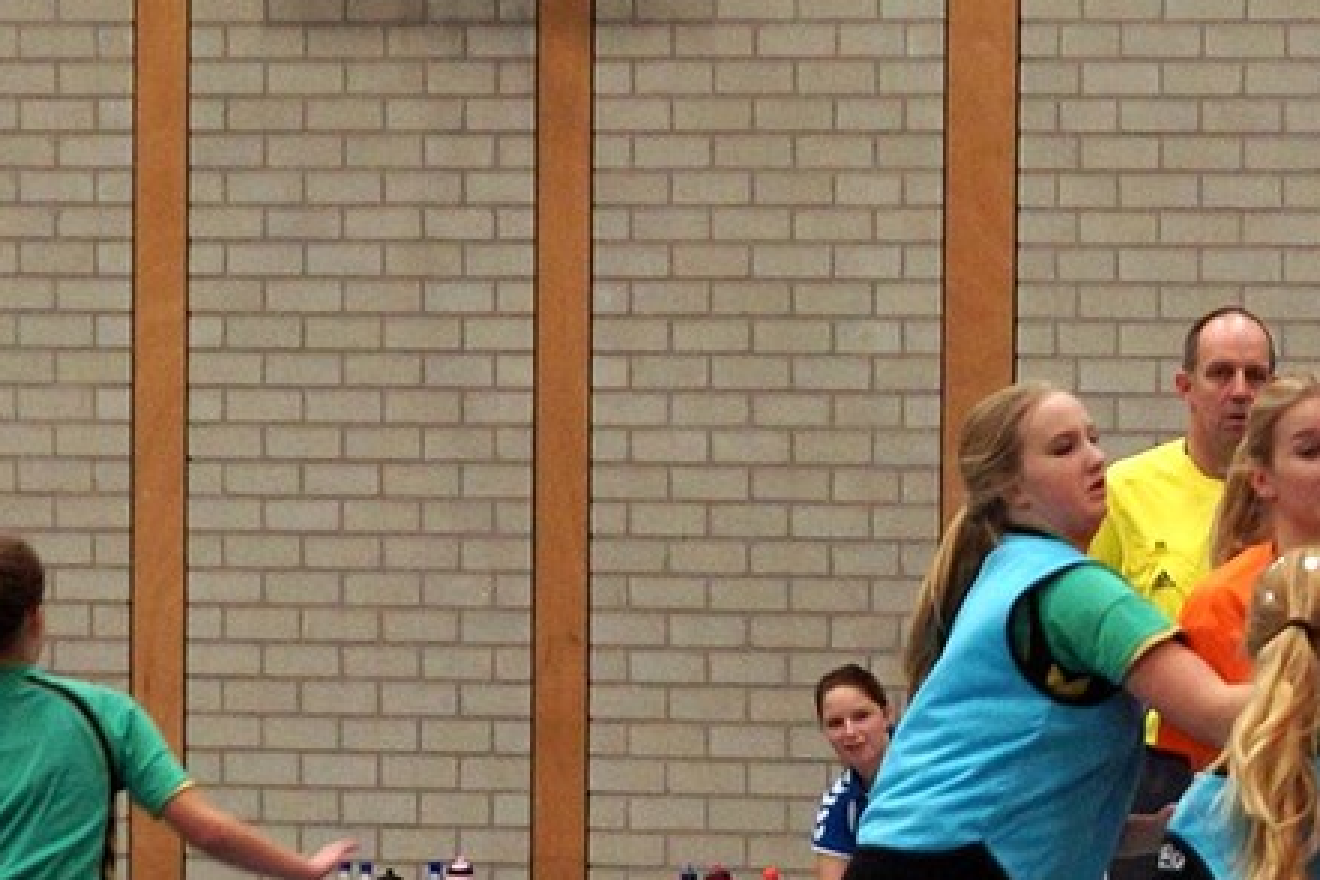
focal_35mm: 174
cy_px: 902
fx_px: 6380
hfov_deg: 11.8
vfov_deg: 7.9
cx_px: 907
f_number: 2.8
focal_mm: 50
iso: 1000
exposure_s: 1/250
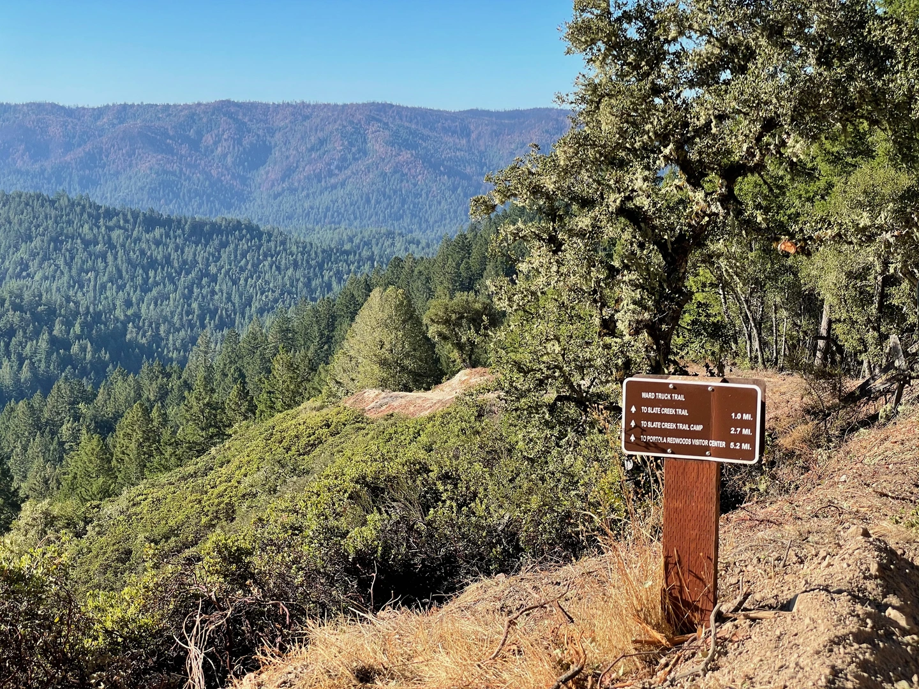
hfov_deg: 36.8
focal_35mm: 52
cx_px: 460
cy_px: 344
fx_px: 1381
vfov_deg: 28.0
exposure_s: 1/773
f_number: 2
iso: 25
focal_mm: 6
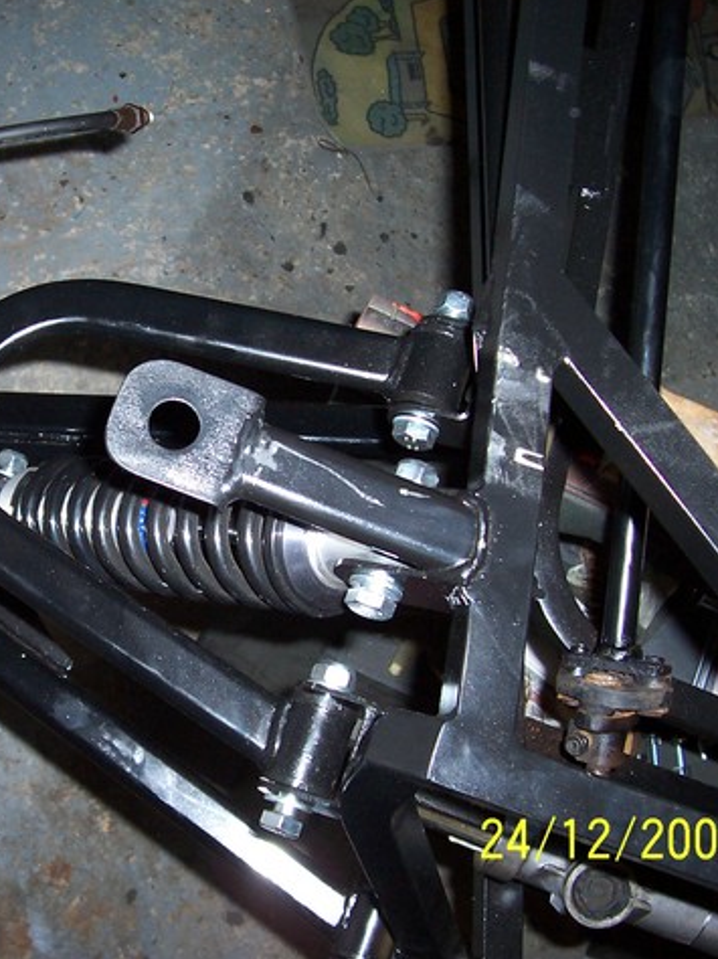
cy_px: 475
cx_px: 168
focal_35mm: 50
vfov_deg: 38.2
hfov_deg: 28.6
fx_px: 1384
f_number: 2.8
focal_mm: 5.6
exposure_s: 1/60
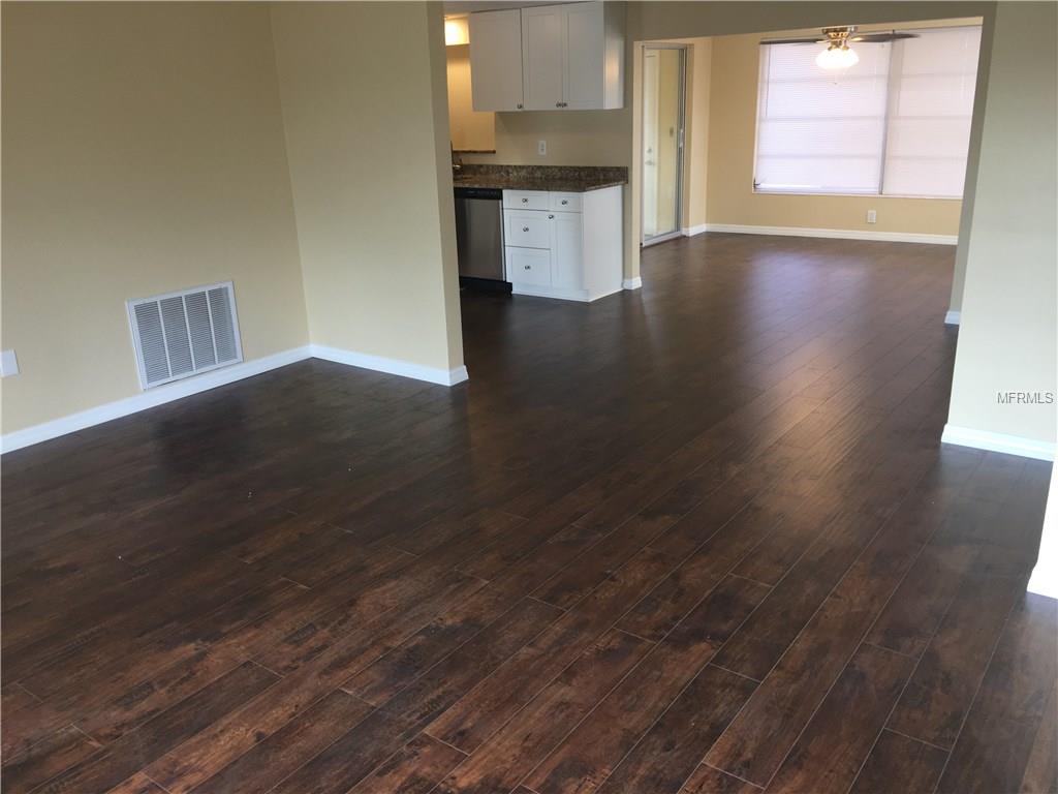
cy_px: 397
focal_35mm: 29
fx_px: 886
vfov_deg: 48.2
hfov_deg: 61.7
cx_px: 529
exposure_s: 1/30
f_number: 2.2
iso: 32
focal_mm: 4.15
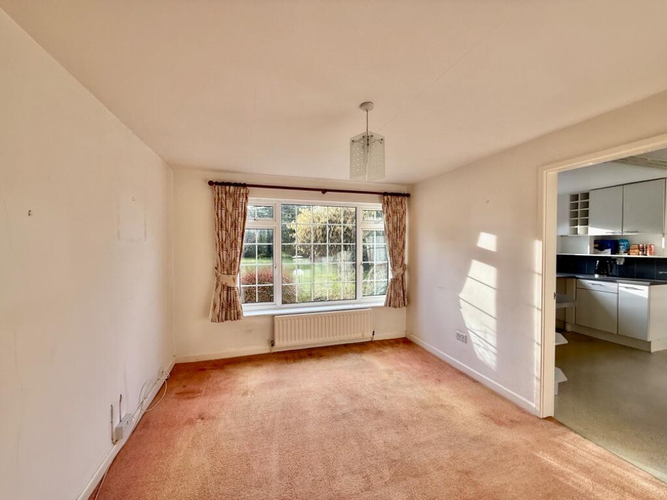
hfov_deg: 102.1
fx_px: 270
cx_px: 334
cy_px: 250
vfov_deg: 85.7
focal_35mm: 14
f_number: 2.2
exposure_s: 1/152
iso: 50
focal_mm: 2.22
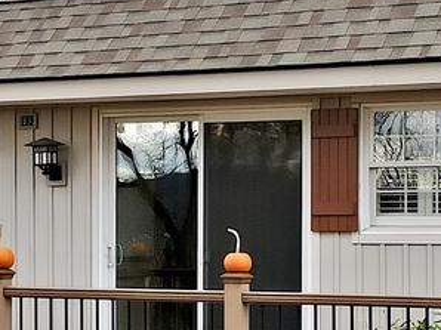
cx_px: 272
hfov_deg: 17.0
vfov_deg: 12.7
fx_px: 1477
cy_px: 234
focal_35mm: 116
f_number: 2.8
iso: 100
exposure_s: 1/80
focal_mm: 4.5
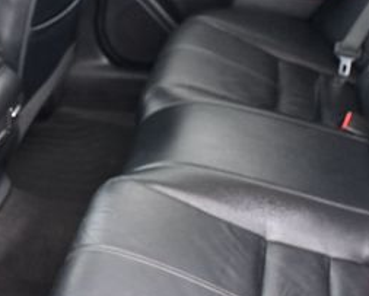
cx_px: 169
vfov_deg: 23.7
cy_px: 86
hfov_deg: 29.5
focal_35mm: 64
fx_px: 700
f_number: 3.5
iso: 2500
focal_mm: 18
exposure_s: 1/50
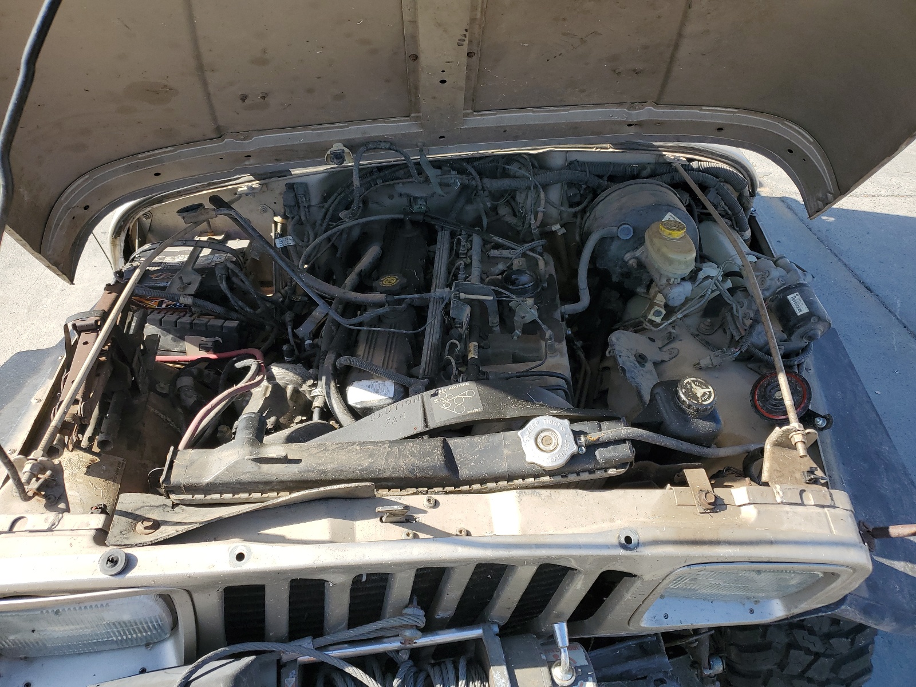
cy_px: 344
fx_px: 688
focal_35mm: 26
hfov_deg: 67.3
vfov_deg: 53.1
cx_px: 458
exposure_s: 1/1250
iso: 50
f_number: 1.5
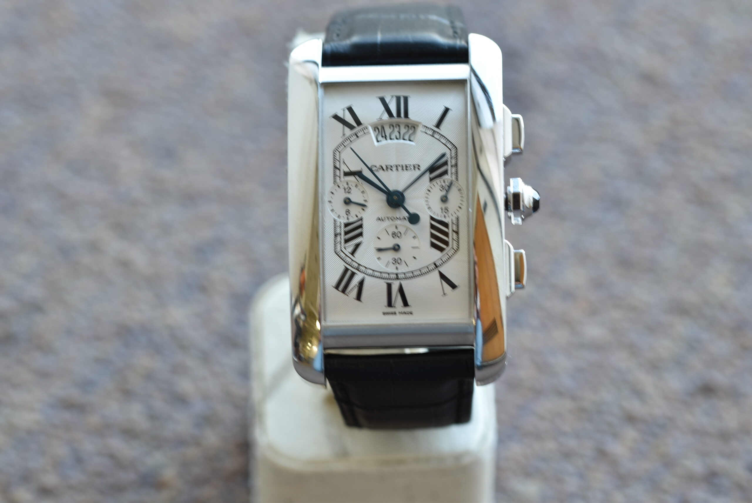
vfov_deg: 10.2
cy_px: 252
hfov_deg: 15.2
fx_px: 2822
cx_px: 376
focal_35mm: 135
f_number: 6.3
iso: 100
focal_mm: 90
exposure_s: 1/13
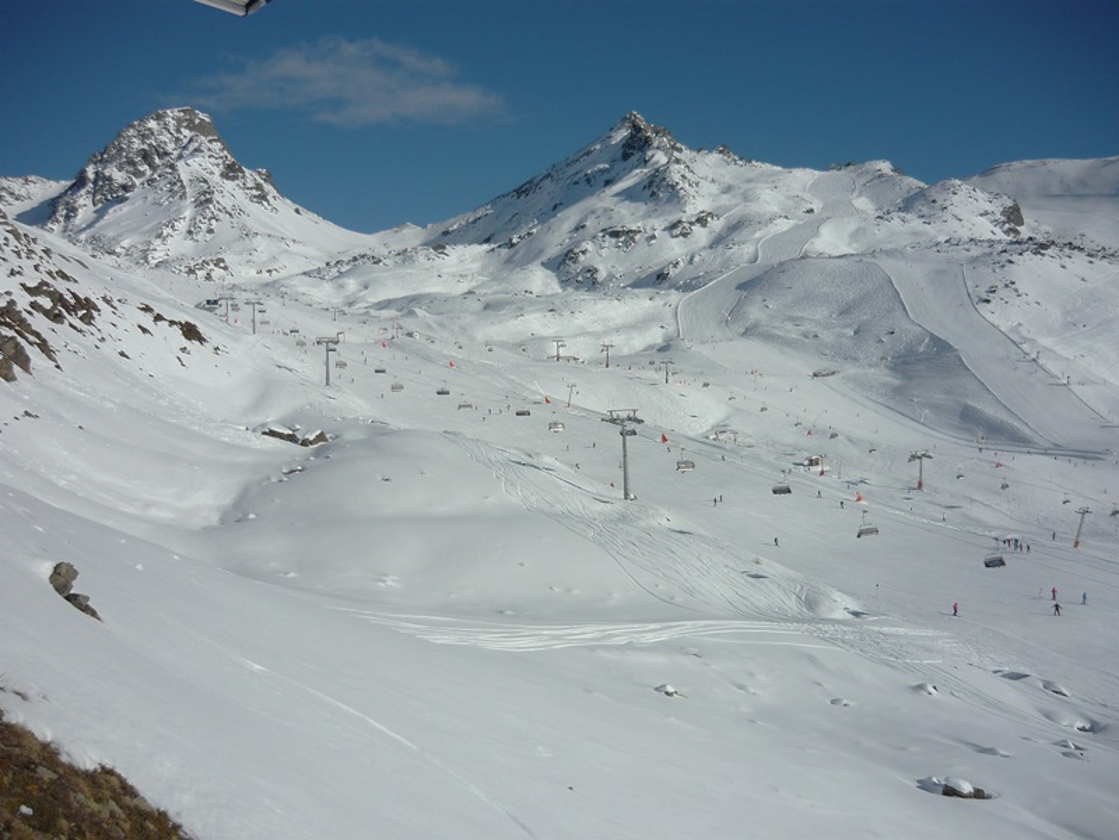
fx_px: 1067
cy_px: 420
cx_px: 560
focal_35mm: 33
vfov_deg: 42.9
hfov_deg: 55.4
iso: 100
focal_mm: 5.5
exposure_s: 1/500
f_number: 8
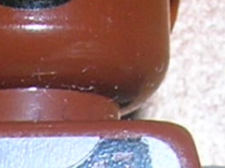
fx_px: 604
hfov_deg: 20.6
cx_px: 20
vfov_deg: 15.3
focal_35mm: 93
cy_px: -29
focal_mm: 6.4
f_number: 5
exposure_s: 1/60.1
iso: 50
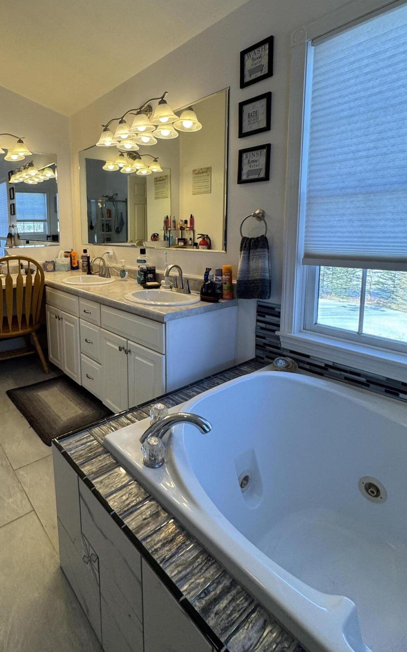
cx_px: 129
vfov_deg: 87.2
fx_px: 337
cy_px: 272
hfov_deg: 60.4
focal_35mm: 19
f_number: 2.2
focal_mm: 2.22
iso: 125
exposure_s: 1/120
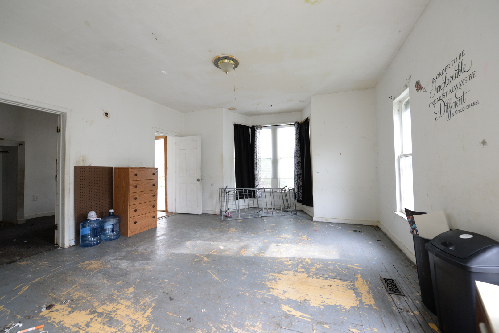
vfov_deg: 81.3
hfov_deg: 104.2
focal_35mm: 14
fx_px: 194
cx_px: 250
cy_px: 166
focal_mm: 14
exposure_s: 1/80
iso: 1250
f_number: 5.6
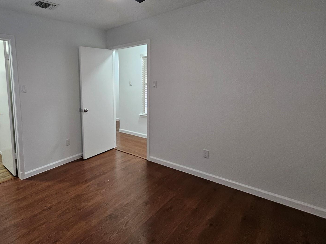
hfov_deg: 79.7
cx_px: 91
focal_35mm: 19
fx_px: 179
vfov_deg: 68.3
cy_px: 104
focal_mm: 1.74
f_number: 2.2
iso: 200
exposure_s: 1/60
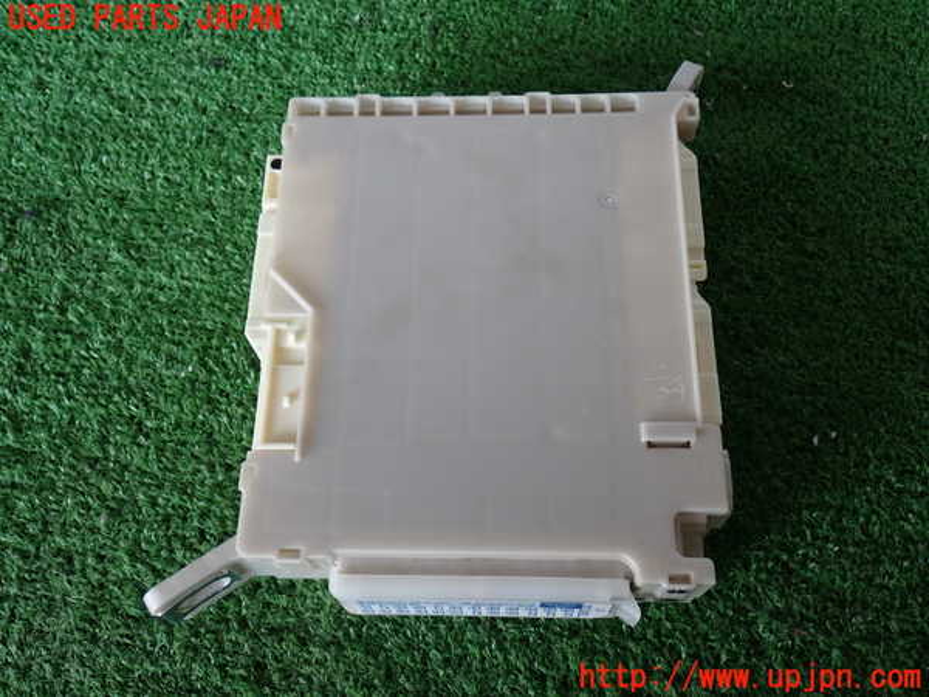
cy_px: 348
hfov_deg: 51.4
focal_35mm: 36
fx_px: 966
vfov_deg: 39.7
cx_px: 464
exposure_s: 1/80
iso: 160
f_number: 2.5
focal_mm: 6.37
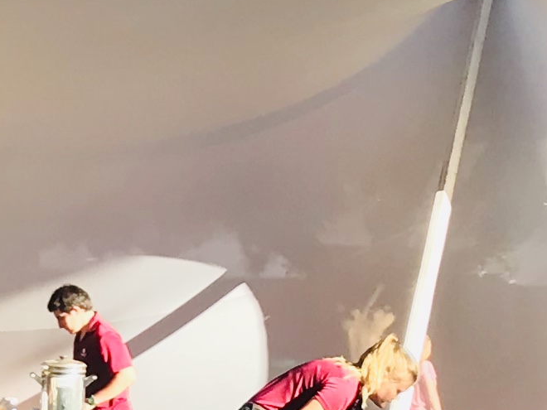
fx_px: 2702
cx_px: -113
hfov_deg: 11.3
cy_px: 253
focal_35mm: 171
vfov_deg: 8.7
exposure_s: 1/249
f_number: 1.8
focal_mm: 3.99
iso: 20
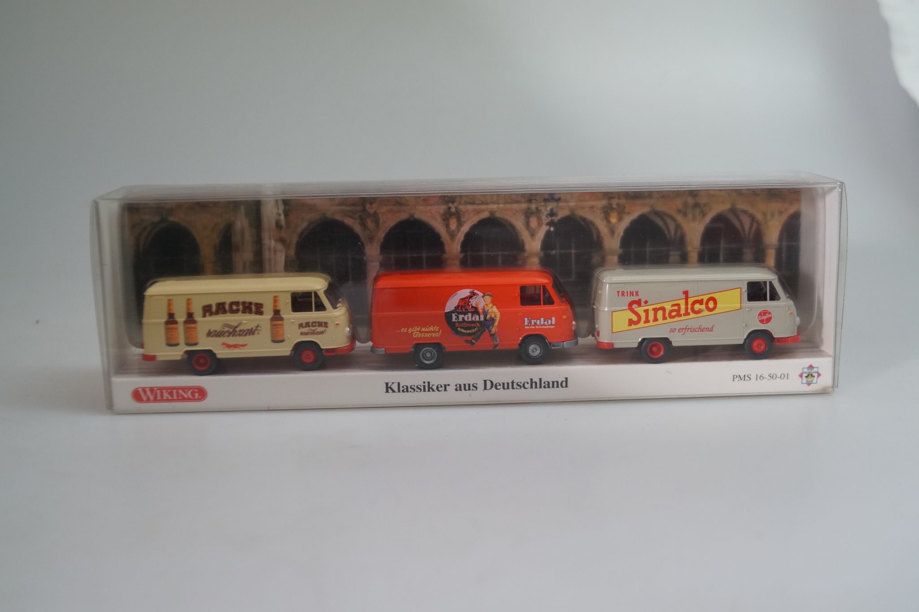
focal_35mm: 45
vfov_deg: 29.9
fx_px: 1149
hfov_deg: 43.6
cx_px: 460
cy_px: 306
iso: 500
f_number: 4.5
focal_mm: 30
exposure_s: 1/160
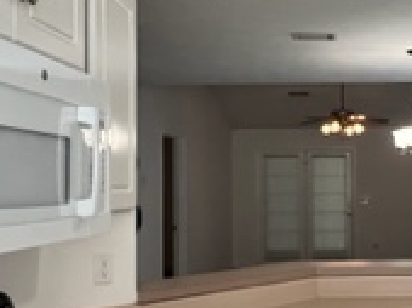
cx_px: 366
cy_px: 177
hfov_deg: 36.7
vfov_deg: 29.6
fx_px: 582
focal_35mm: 49
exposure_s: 1/120
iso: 100
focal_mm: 1.57
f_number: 1.8
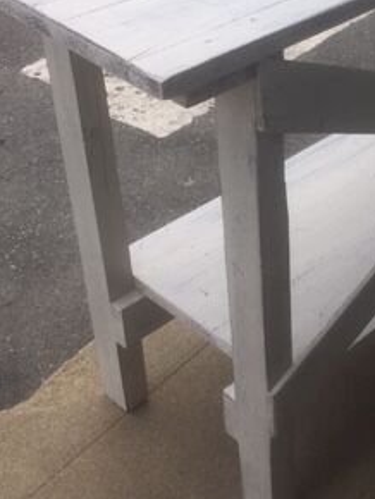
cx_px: 384
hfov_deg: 22.0
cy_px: 155
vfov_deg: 30.0
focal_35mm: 64
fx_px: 923
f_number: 2.2
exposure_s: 1/827
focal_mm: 4.15
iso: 25
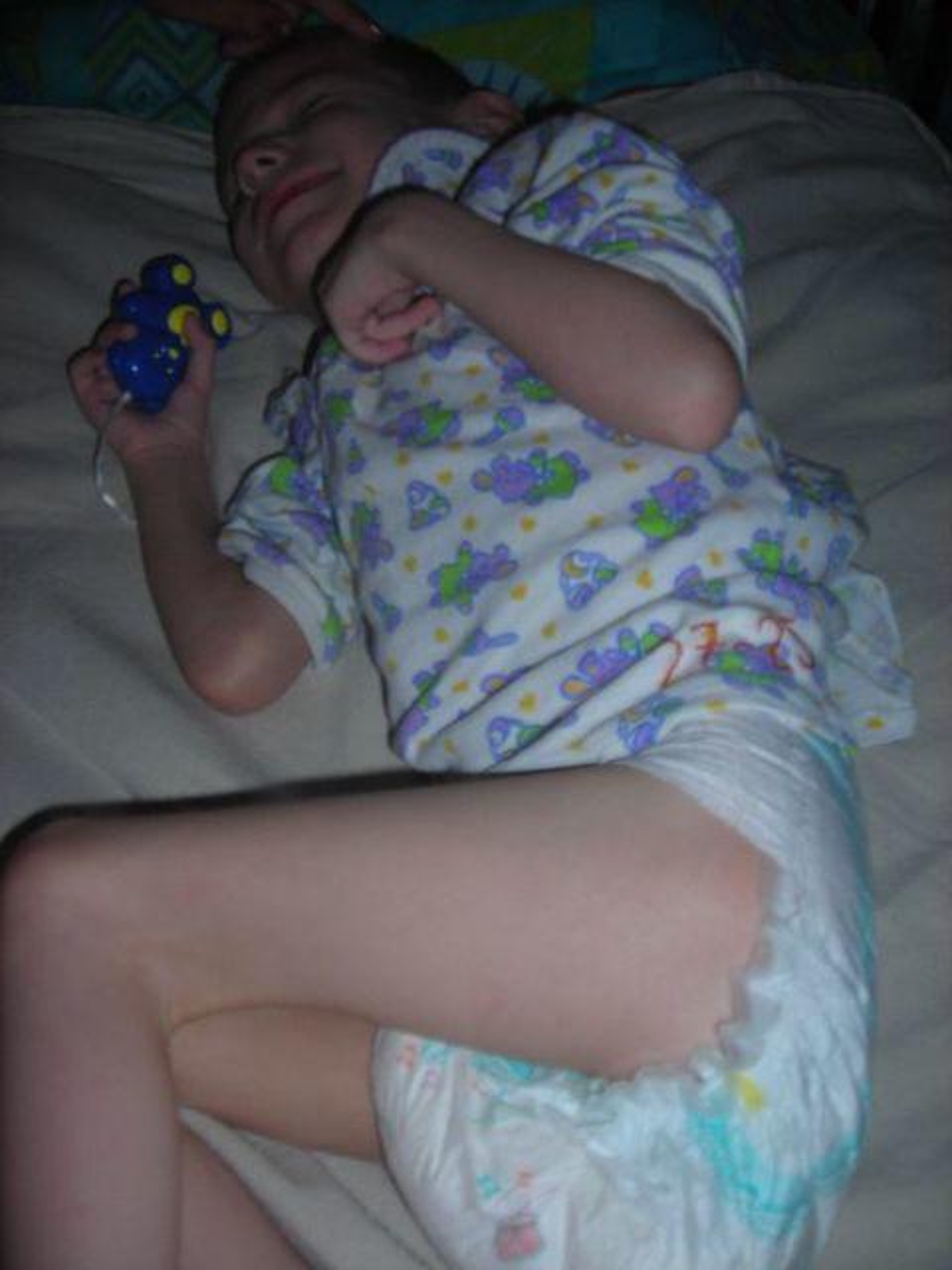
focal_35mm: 38
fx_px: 1393
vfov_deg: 49.0
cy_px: 635
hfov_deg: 37.7
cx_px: 476
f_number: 3.2
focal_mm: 6.3
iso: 50
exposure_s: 1/60.1
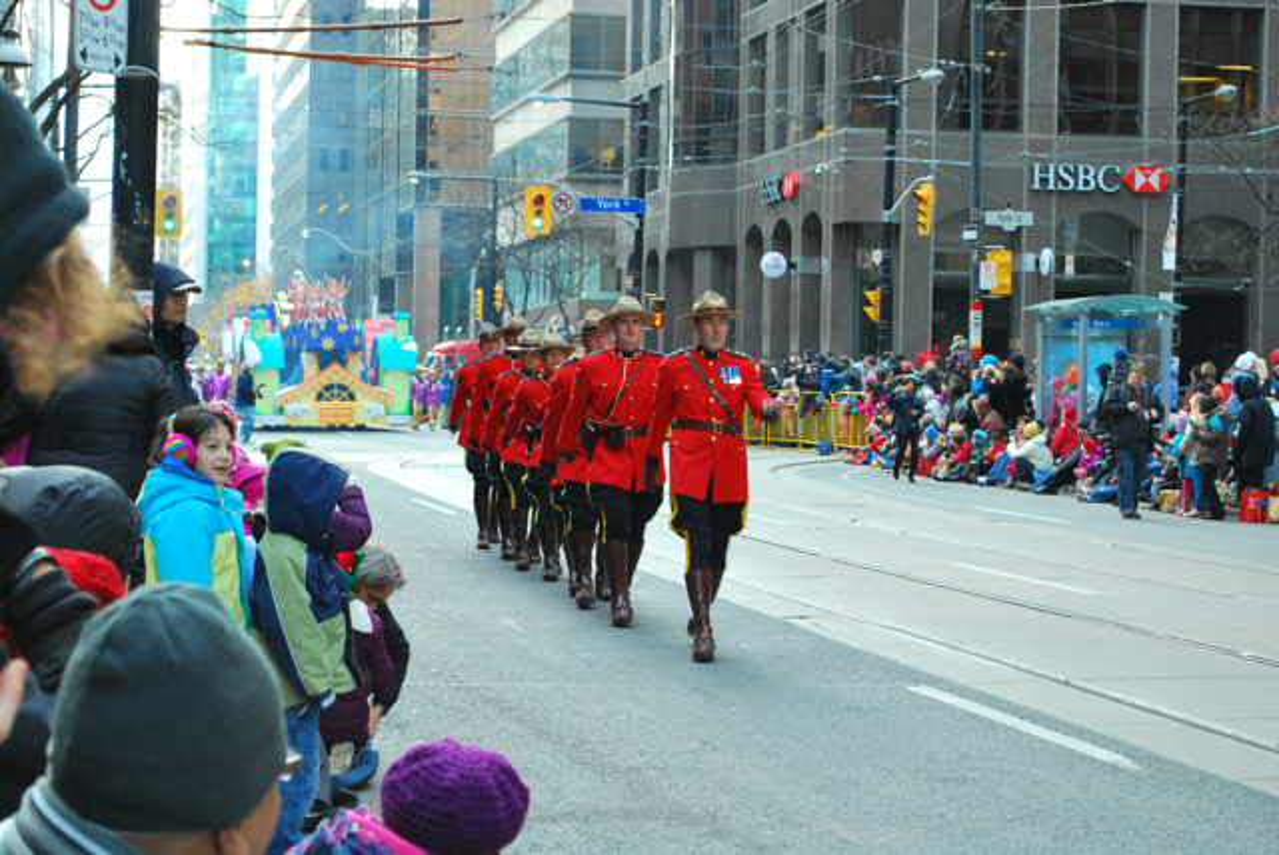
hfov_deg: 24.6
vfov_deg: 16.6
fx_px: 2934
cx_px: 640
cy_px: 428
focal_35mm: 82
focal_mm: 55
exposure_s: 1/25
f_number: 8
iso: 400
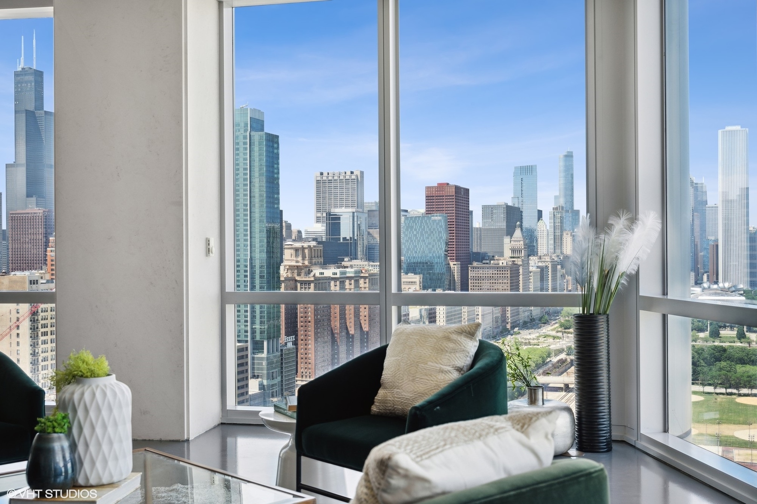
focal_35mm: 40
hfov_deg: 48.5
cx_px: 378
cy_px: 252
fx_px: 840
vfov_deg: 33.3
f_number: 9.5
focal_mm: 40
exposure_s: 1/90
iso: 200
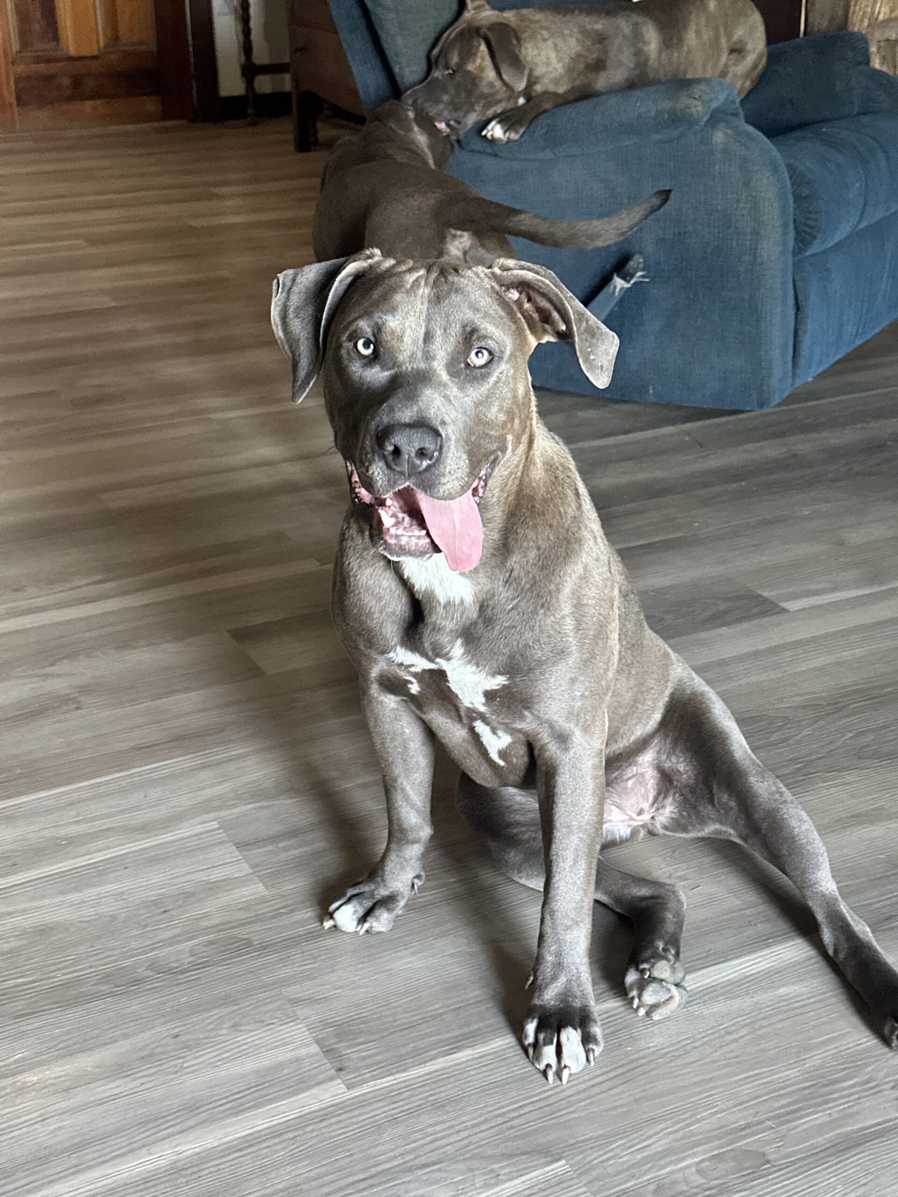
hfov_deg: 30.3
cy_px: 598
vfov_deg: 39.7
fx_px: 1660
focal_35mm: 48
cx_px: 449
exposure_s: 1/40
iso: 500
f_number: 1.78
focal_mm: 6.86
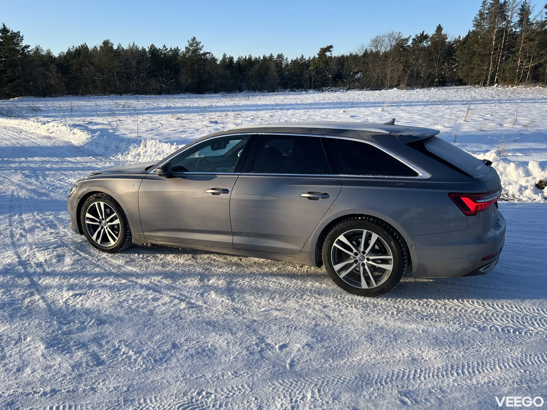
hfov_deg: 67.3
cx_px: 274
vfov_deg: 53.1
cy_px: 205
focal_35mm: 26
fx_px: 411
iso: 50
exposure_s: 1/1748
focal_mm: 5.1
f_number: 1.6
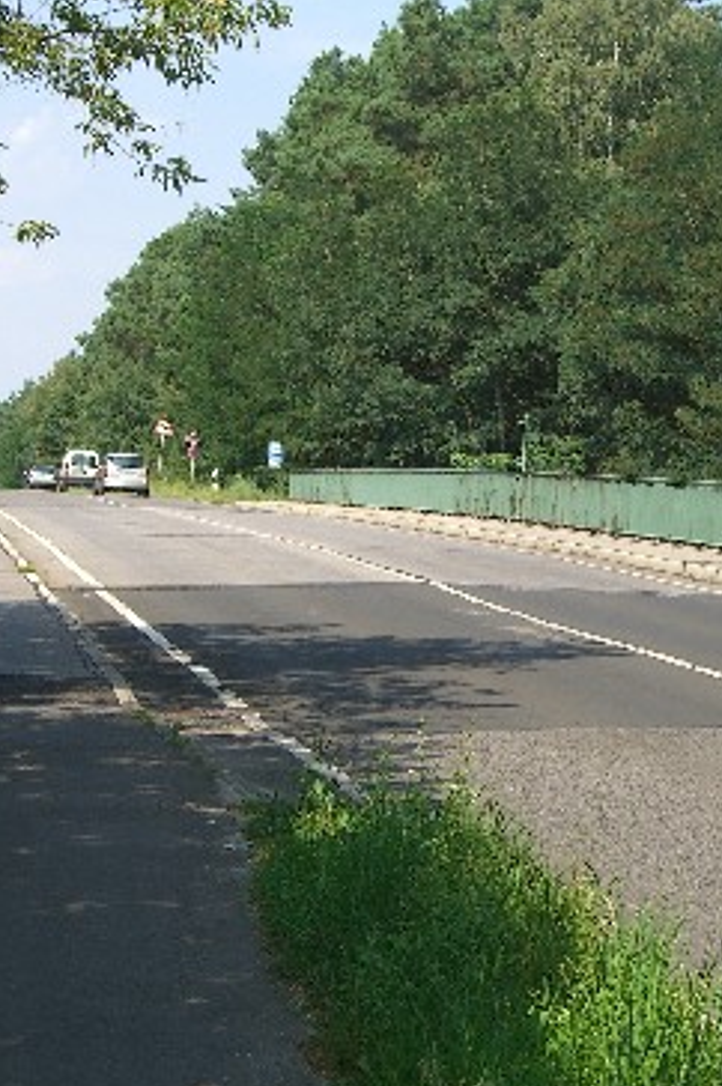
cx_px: 476
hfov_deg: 14.3
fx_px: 2863
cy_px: 491
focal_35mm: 95
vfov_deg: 21.5
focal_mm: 11.8
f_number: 5
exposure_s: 1/250
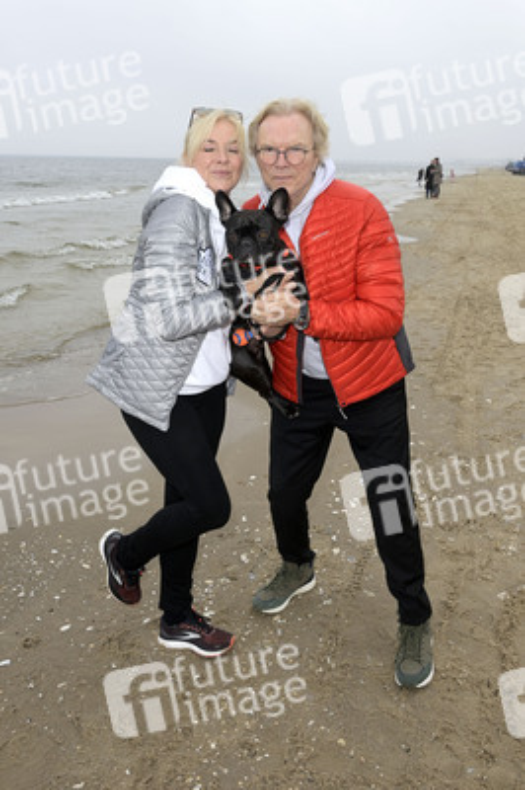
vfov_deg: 63.7
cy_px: 395
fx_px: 635
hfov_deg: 44.9
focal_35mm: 29
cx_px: 262
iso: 640
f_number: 9
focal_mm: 29
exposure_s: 1/250
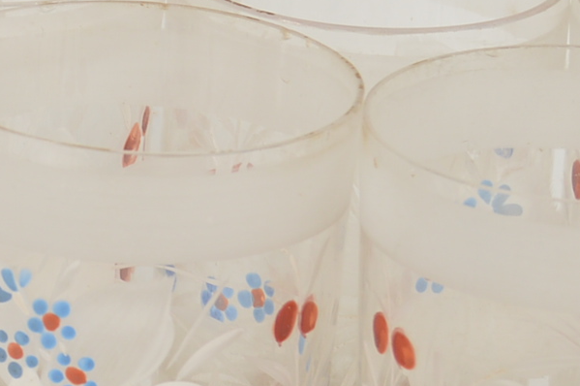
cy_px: -30
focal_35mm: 241
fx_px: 3878
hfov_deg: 8.4
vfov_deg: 5.7
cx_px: -273
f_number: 5.6
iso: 100
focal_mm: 32
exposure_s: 1/80
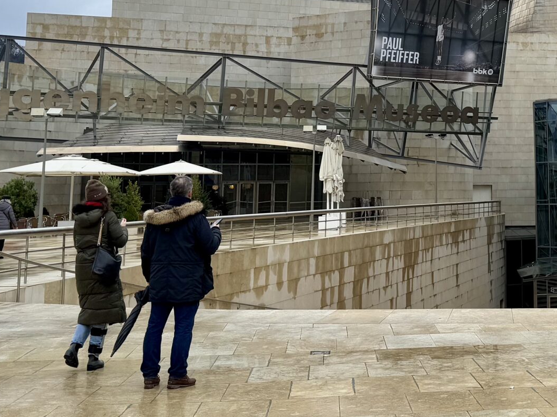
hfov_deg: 31.8
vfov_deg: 24.7
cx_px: 489
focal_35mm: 58
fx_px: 933
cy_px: 65
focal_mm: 6.76
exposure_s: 1/1923
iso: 80
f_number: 1.78
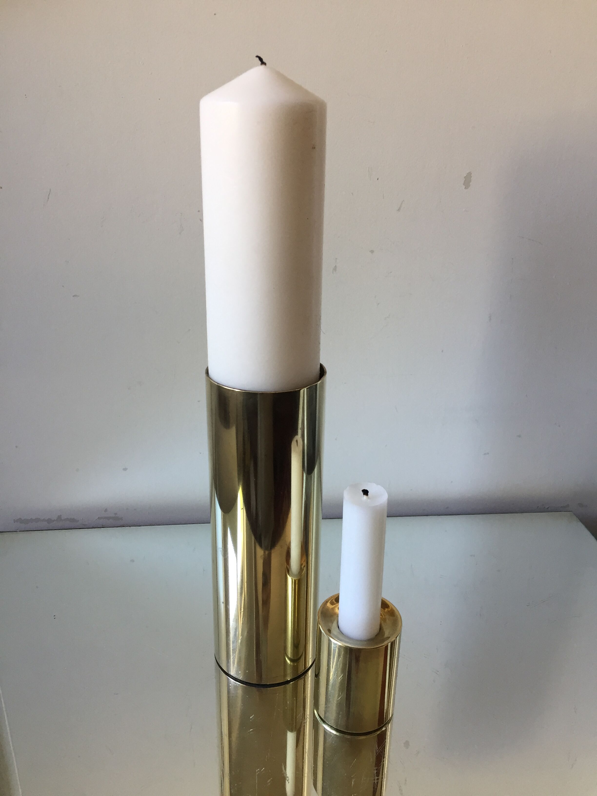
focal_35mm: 29
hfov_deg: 48.2
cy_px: 398
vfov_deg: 61.7
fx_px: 667
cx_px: 298
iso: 40
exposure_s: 1/33
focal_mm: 4.15
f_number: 2.2
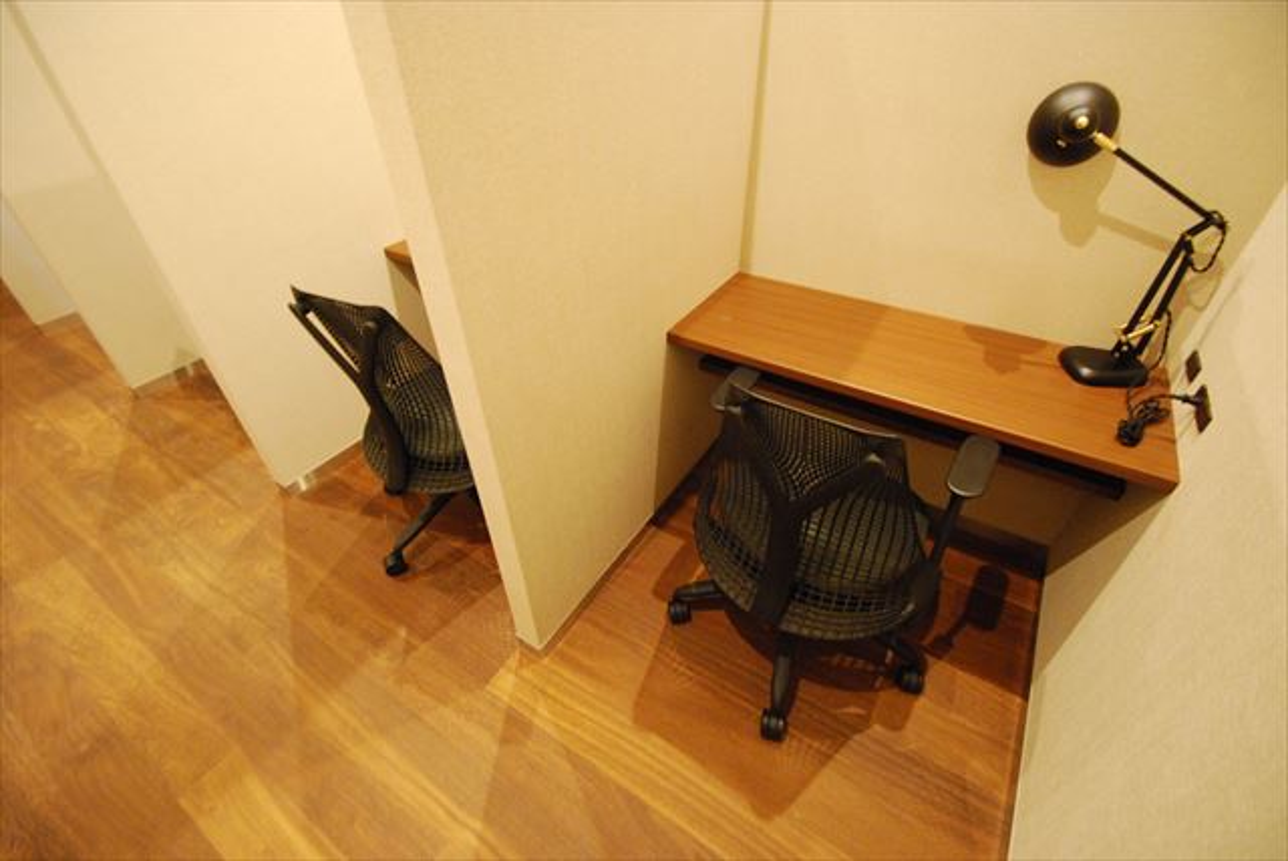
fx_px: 537
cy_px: 430
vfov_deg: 77.4
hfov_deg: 100.3
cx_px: 644
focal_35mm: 15
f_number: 3.5
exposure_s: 1/8
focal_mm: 10
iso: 1600
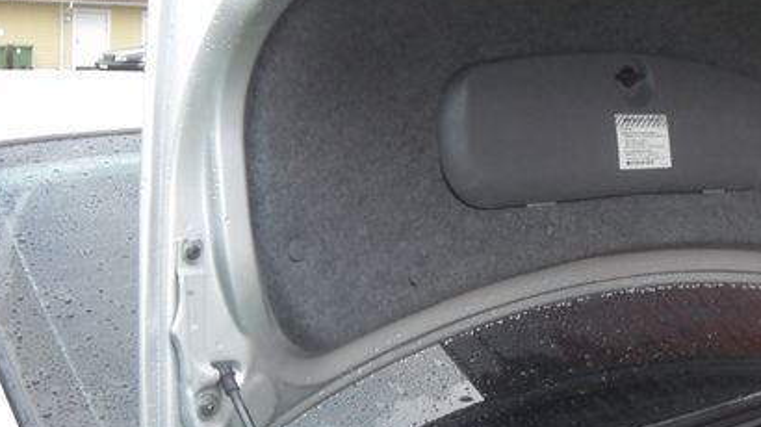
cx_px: 542
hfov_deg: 32.9
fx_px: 1270
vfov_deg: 19.0
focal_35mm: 63
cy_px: 154
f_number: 2.7
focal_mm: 6.2
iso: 320
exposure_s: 1/80
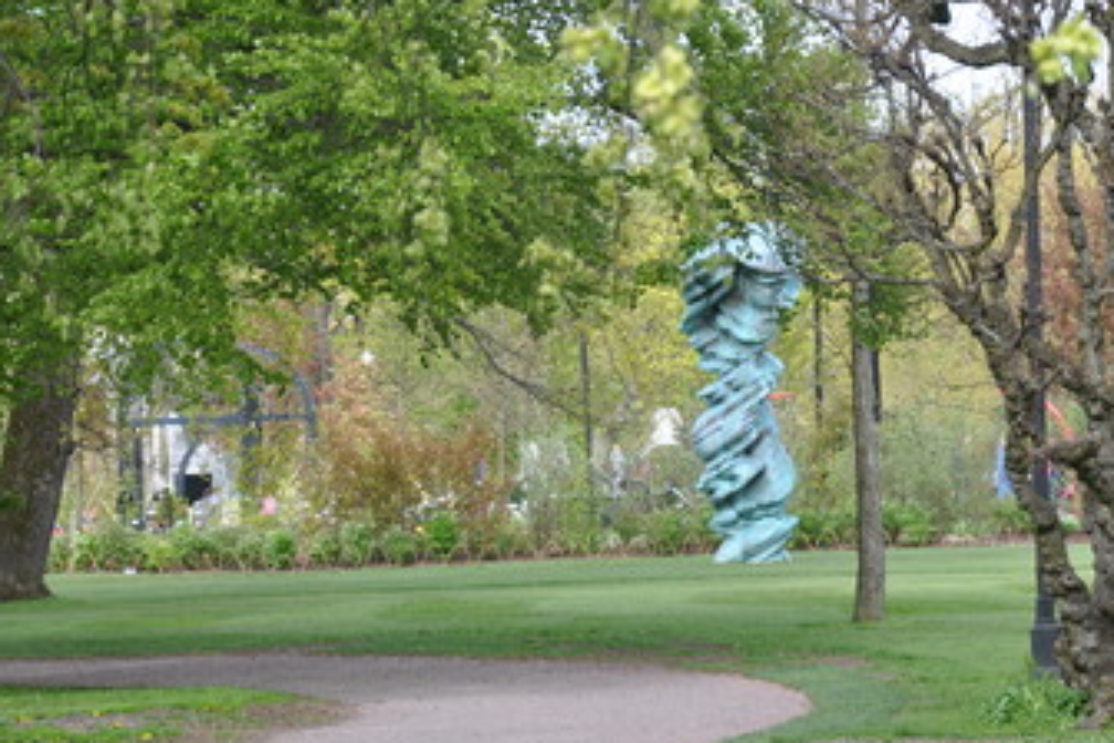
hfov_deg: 8.8
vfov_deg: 5.9
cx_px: 660
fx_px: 7232
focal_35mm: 234
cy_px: 279
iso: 200
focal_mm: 105
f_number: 6.3
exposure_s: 1/160
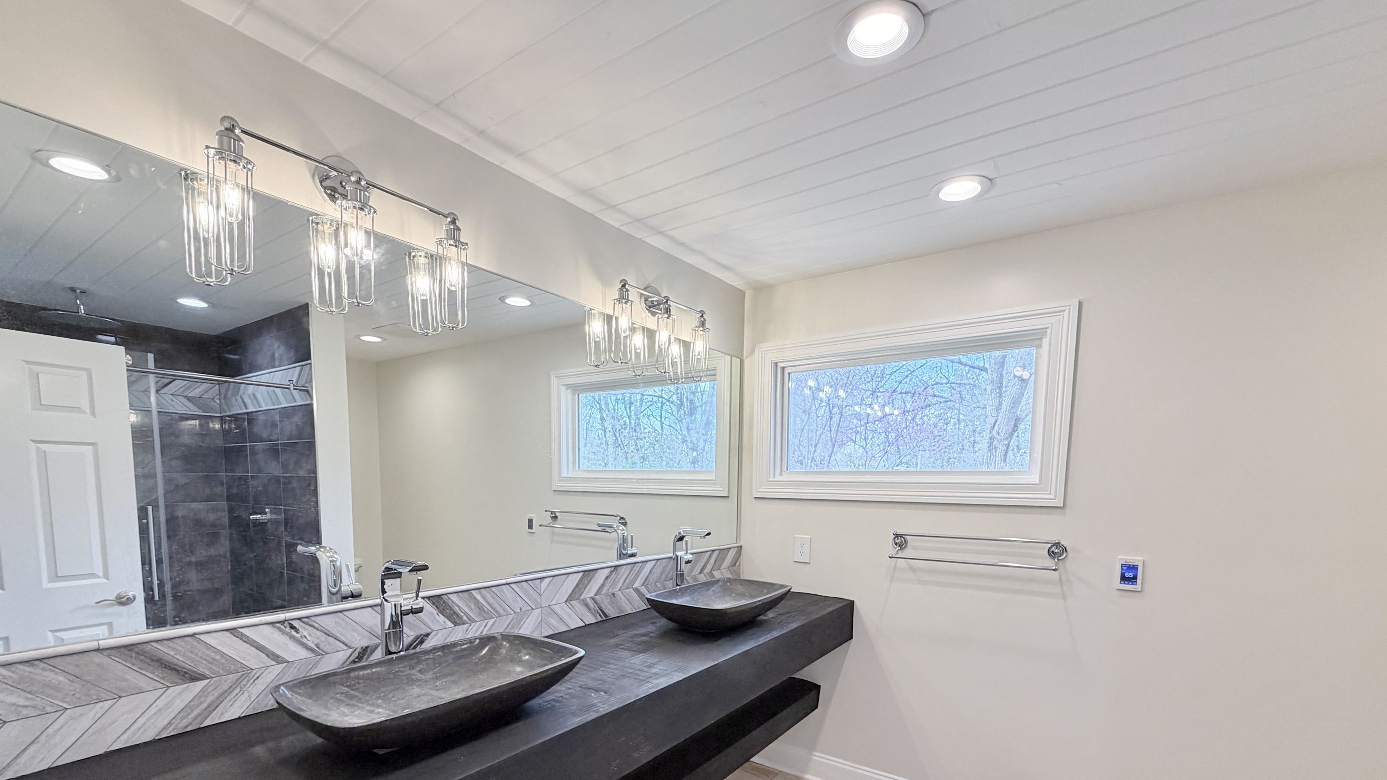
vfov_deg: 64.9
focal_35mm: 16
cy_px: 534
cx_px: 712
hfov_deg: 99.3
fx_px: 588
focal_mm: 2.22
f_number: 2.2
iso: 125
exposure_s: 1/120
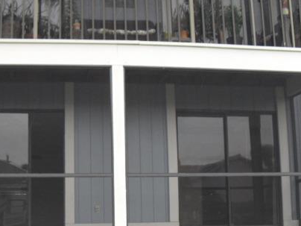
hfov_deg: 33.2
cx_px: 81
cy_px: 154
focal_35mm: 57
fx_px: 496
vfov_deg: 25.5
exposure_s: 1/320
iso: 100
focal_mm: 6.3
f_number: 3.1
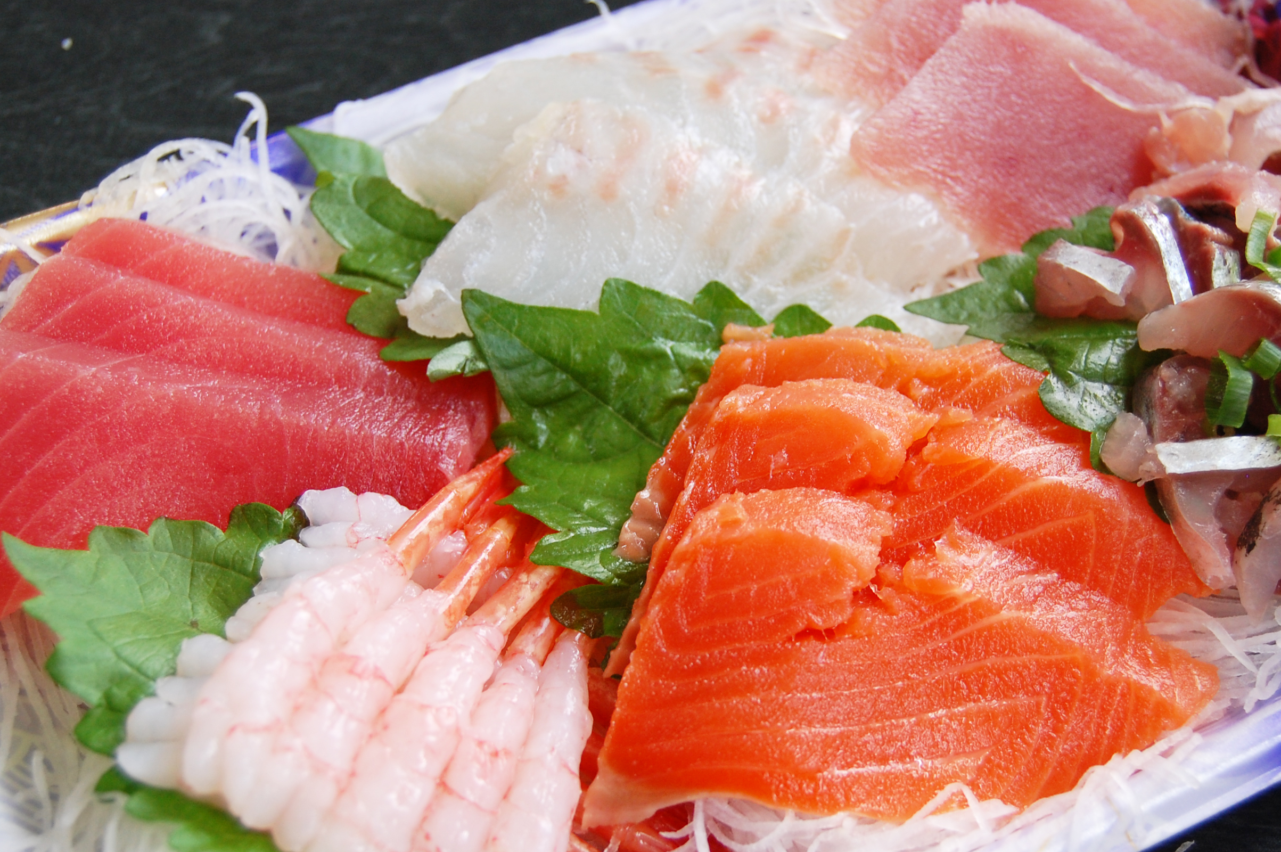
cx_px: 693
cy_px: 495
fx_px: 2133
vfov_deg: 22.6
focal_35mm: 60
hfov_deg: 33.4
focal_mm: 32
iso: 400
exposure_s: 1/80
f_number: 4.5
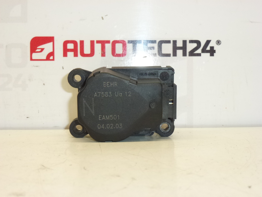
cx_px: 131
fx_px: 431
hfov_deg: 33.8
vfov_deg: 25.7
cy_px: 98
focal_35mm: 57
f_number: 4.4
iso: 400
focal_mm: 10.1
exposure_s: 1/160
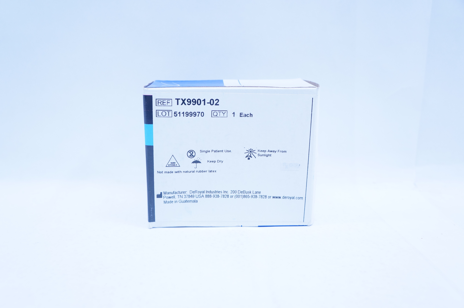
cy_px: 154
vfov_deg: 38.3
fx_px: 444
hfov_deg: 55.2
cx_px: 232
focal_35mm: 34
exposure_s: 1/160
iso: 800
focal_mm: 23
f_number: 5
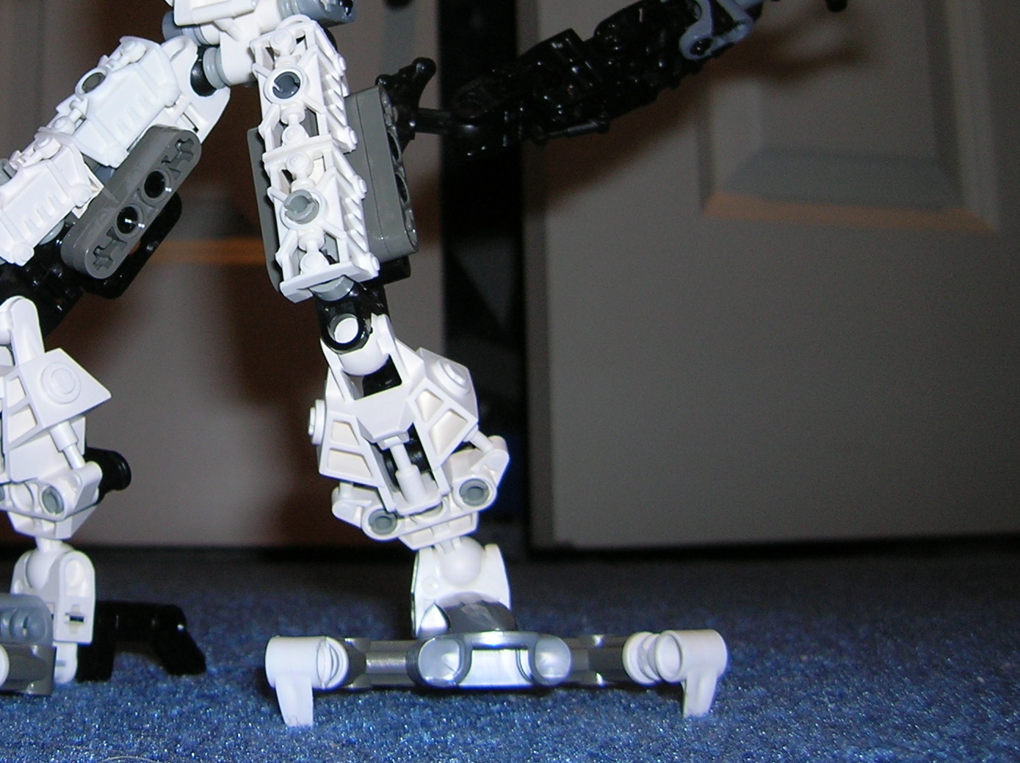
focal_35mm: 56
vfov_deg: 25.6
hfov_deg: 33.4
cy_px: 157
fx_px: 1649
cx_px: 207
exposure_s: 1/60.1
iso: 50
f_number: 2.9
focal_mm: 5.7
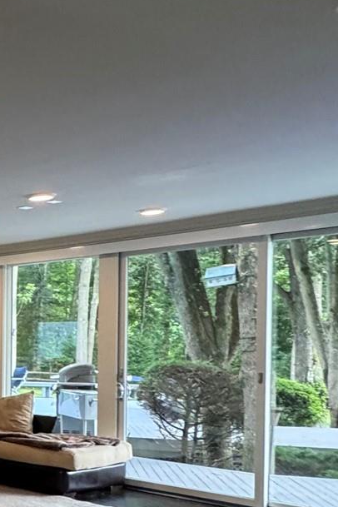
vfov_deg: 39.6
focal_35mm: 49
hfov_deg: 18.9
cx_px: -314
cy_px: 360
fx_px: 690
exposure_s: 1/60
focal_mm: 2.22
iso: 320
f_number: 2.2
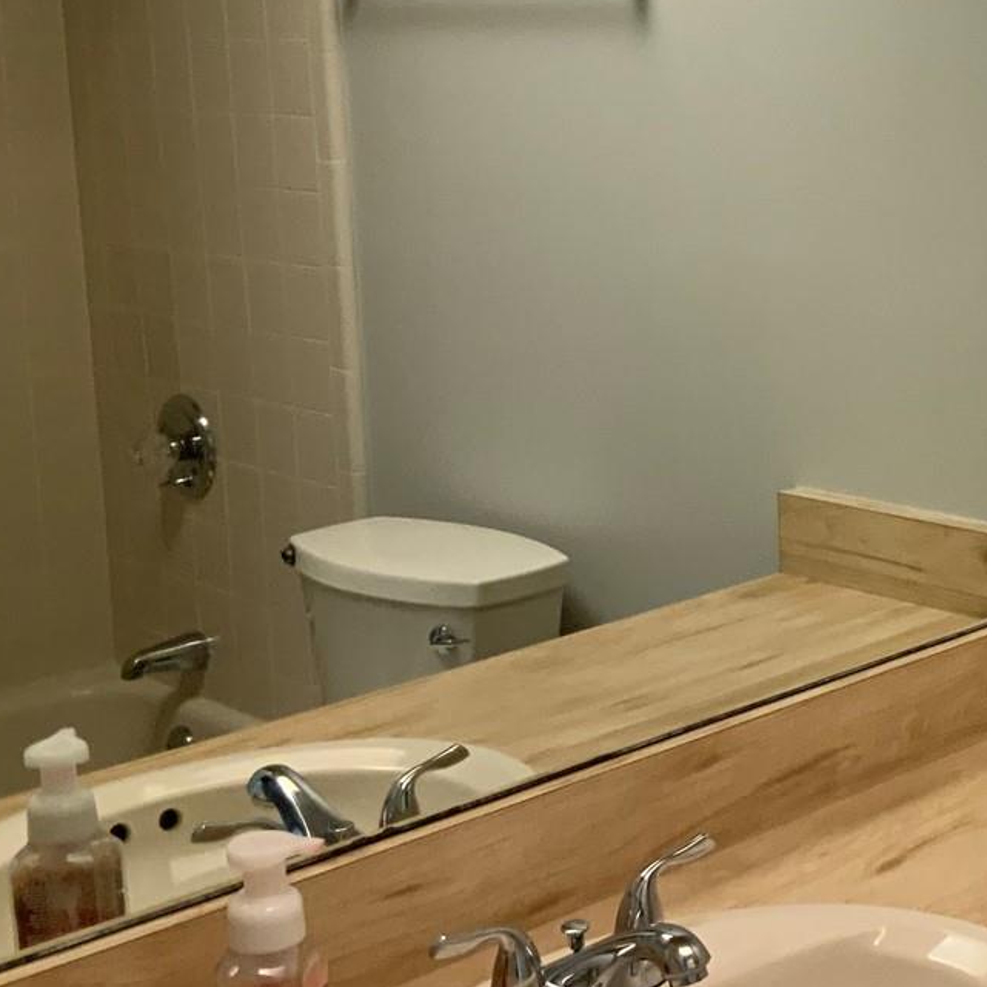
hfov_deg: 25.5
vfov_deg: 26.8
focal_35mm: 64
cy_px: 390
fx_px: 2065
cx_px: 993
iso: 200
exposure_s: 1/59
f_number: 1.8
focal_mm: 3
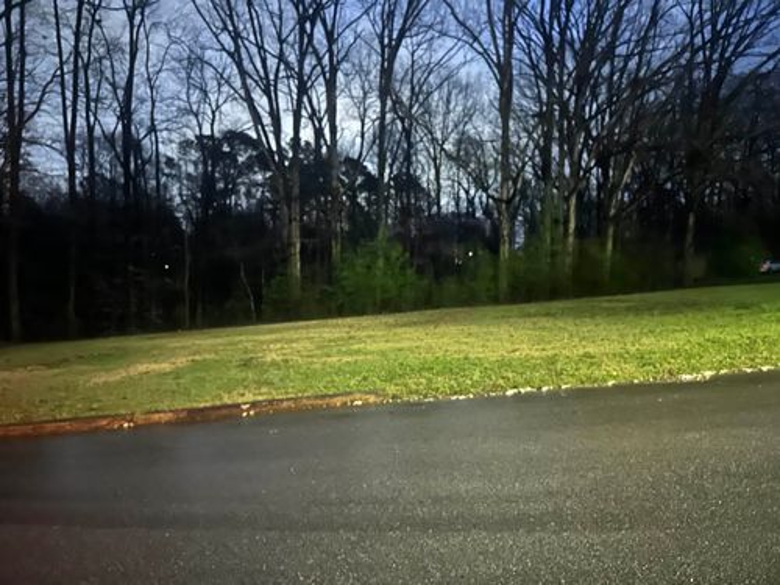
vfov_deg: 56.8
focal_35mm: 24
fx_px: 541
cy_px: 292
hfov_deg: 71.6
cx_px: 390
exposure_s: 1/2
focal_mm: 6.86
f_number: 1.78
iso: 3200
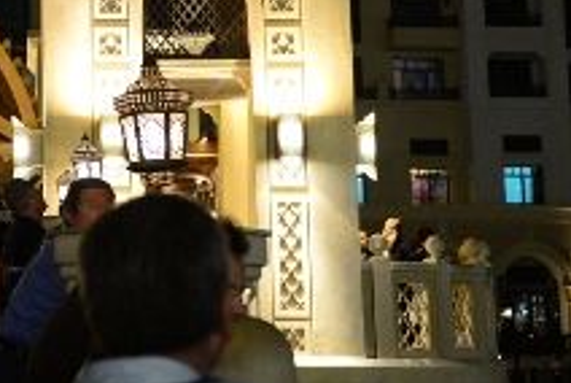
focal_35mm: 97
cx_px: -65
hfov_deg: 20.0
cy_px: 49
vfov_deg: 14.0
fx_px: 1541
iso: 1000
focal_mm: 32
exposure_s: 1/25
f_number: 2.8
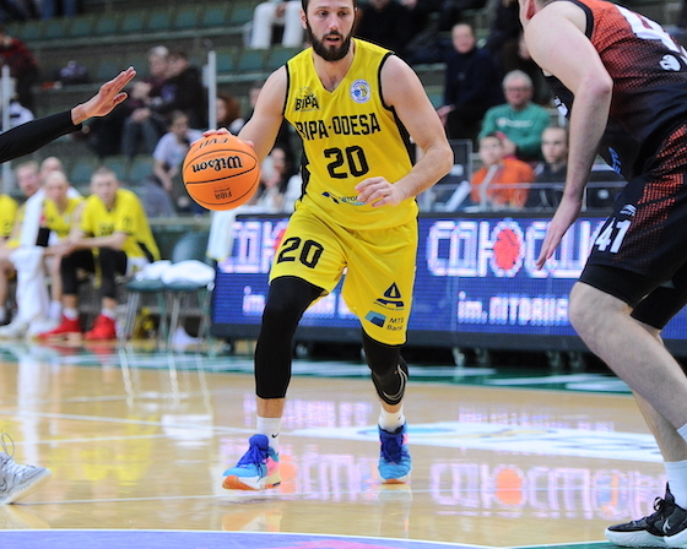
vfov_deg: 8.0
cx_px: 356
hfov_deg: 10.1
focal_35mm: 192
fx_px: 3904
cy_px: 159
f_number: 2.8
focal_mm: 112
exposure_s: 1/1000
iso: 3200
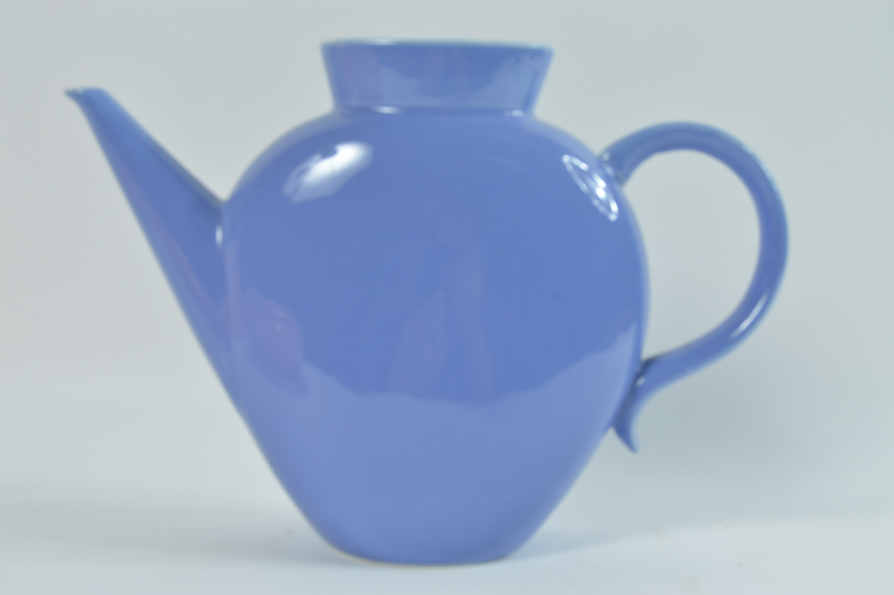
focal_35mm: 52
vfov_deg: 25.7
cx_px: 447
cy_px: 298
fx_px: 1303
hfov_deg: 37.9
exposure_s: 1/80
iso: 100
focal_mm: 35
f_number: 7.1
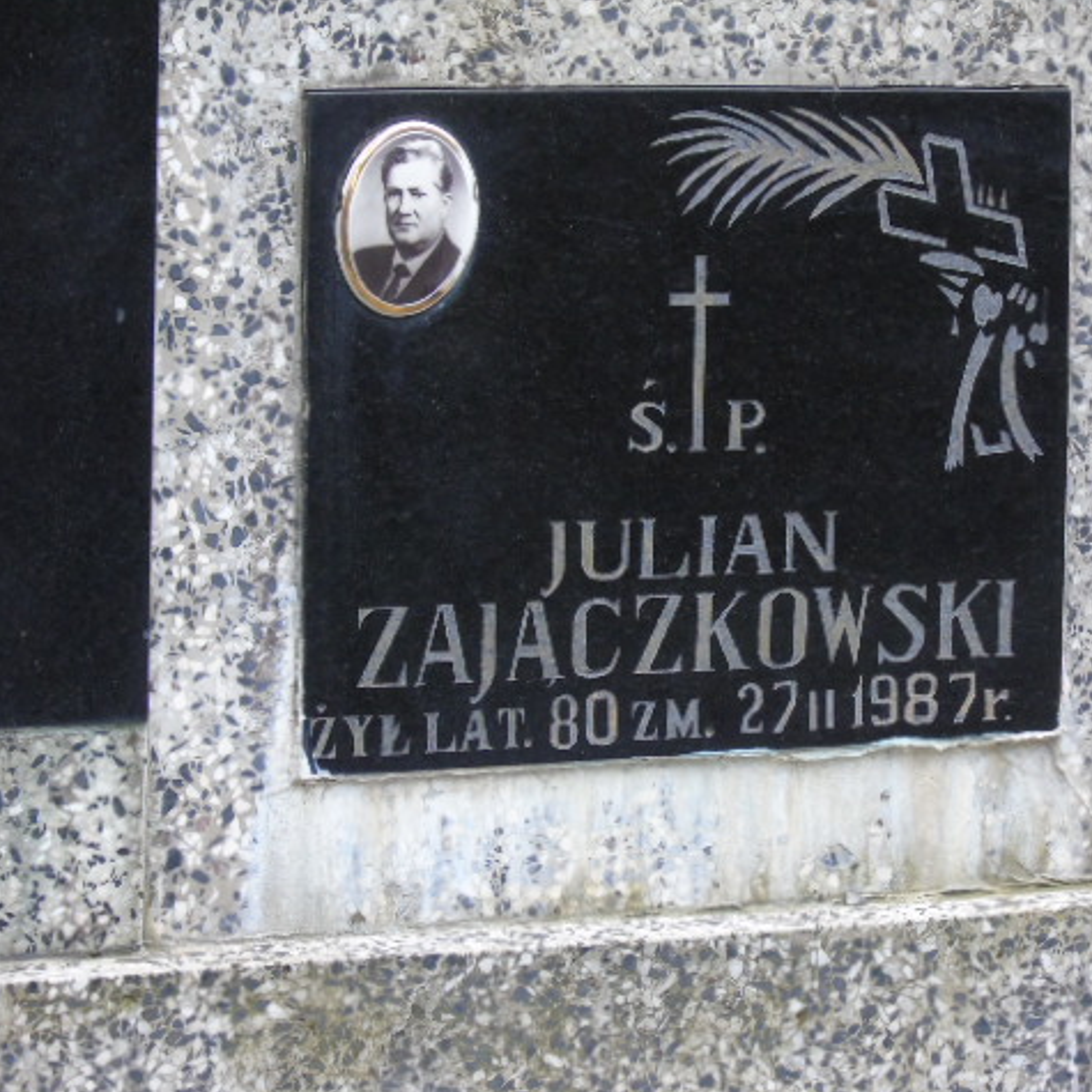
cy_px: 547
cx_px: 657
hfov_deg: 10.3
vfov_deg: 10.3
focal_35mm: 169
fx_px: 6032
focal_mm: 25
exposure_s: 1/125
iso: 400
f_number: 4.7
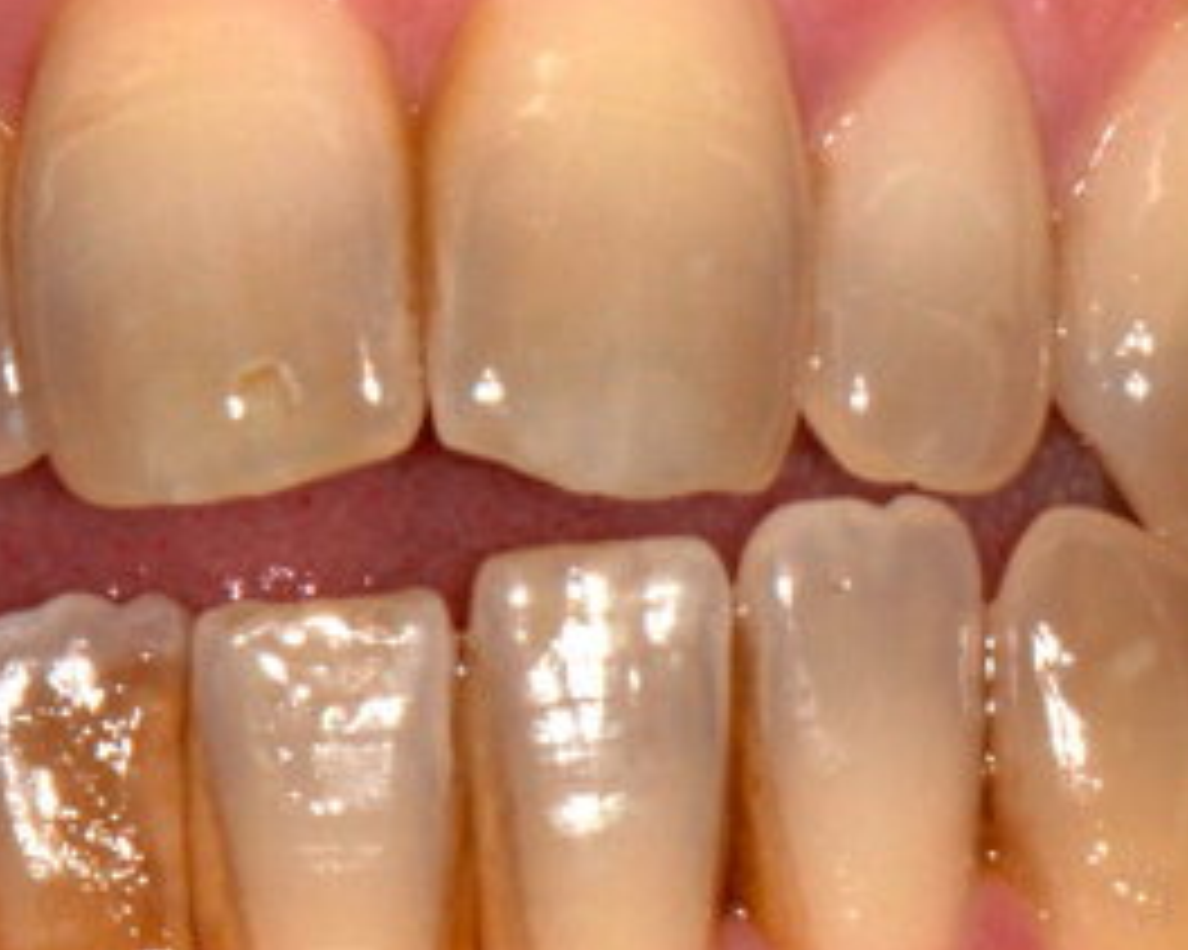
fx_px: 17771
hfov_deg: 3.8
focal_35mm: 506
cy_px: 439
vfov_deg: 3.1
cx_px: 547
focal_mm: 105
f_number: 32
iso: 200
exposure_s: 1/125
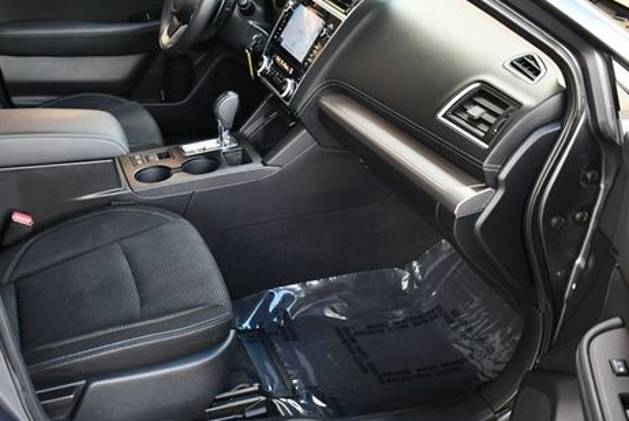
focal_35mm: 50
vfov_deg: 27.0
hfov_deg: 39.0
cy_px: 172
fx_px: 874
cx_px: 195
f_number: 3.5
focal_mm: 18
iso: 800
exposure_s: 1/160
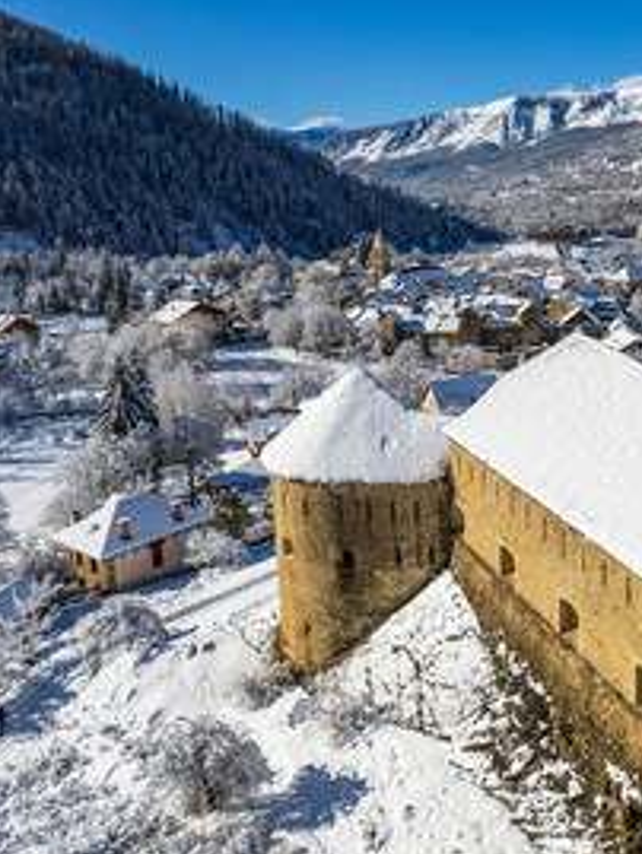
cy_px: 419
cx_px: 604
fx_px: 815
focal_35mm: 33
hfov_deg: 39.2
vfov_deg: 55.3
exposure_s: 1/6400
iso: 100
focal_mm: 8.4
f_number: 2.8
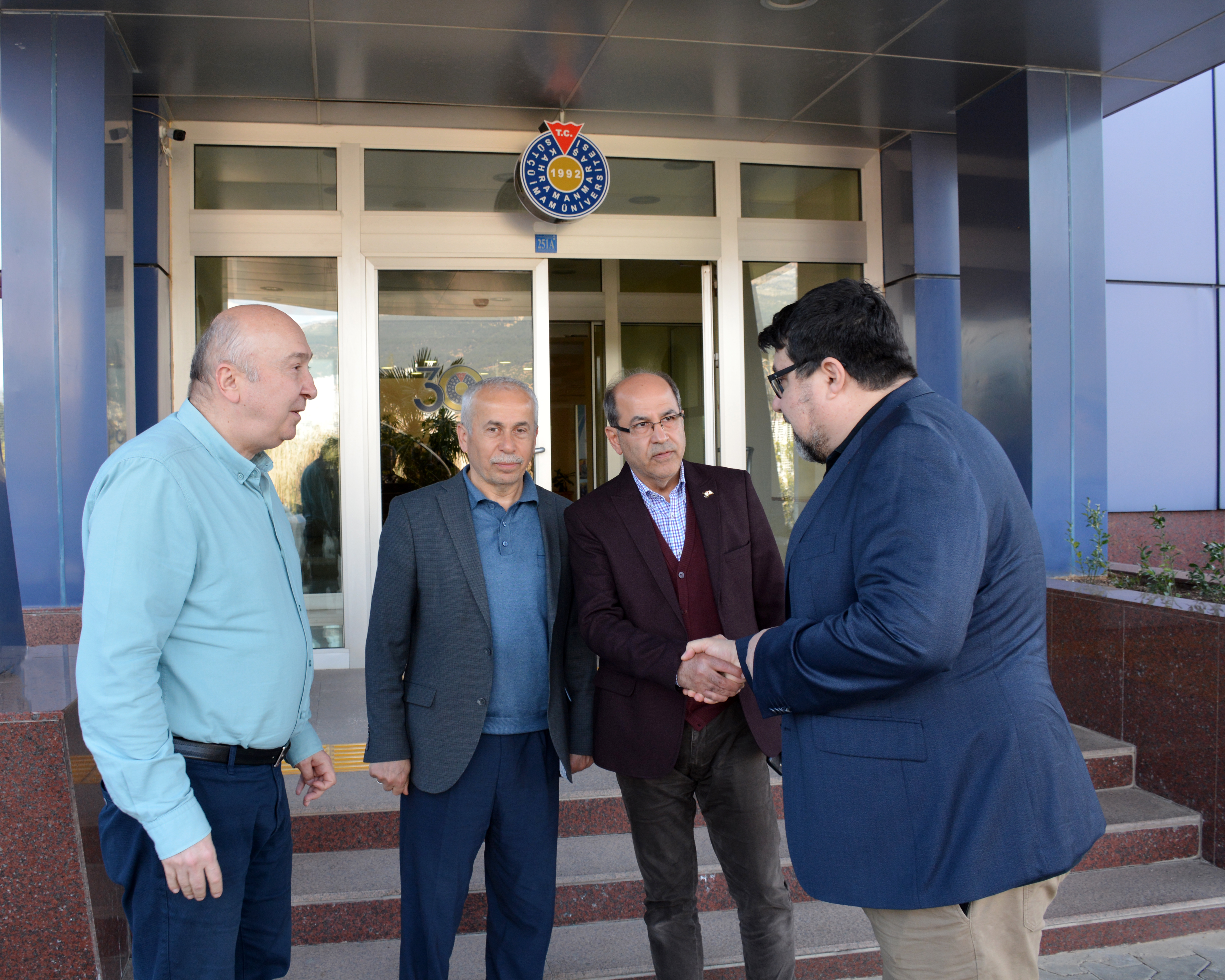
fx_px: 1124
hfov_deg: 57.1
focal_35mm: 31
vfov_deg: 47.1
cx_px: 571
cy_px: 492
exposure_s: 1/125
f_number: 5.6
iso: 400
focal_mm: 18
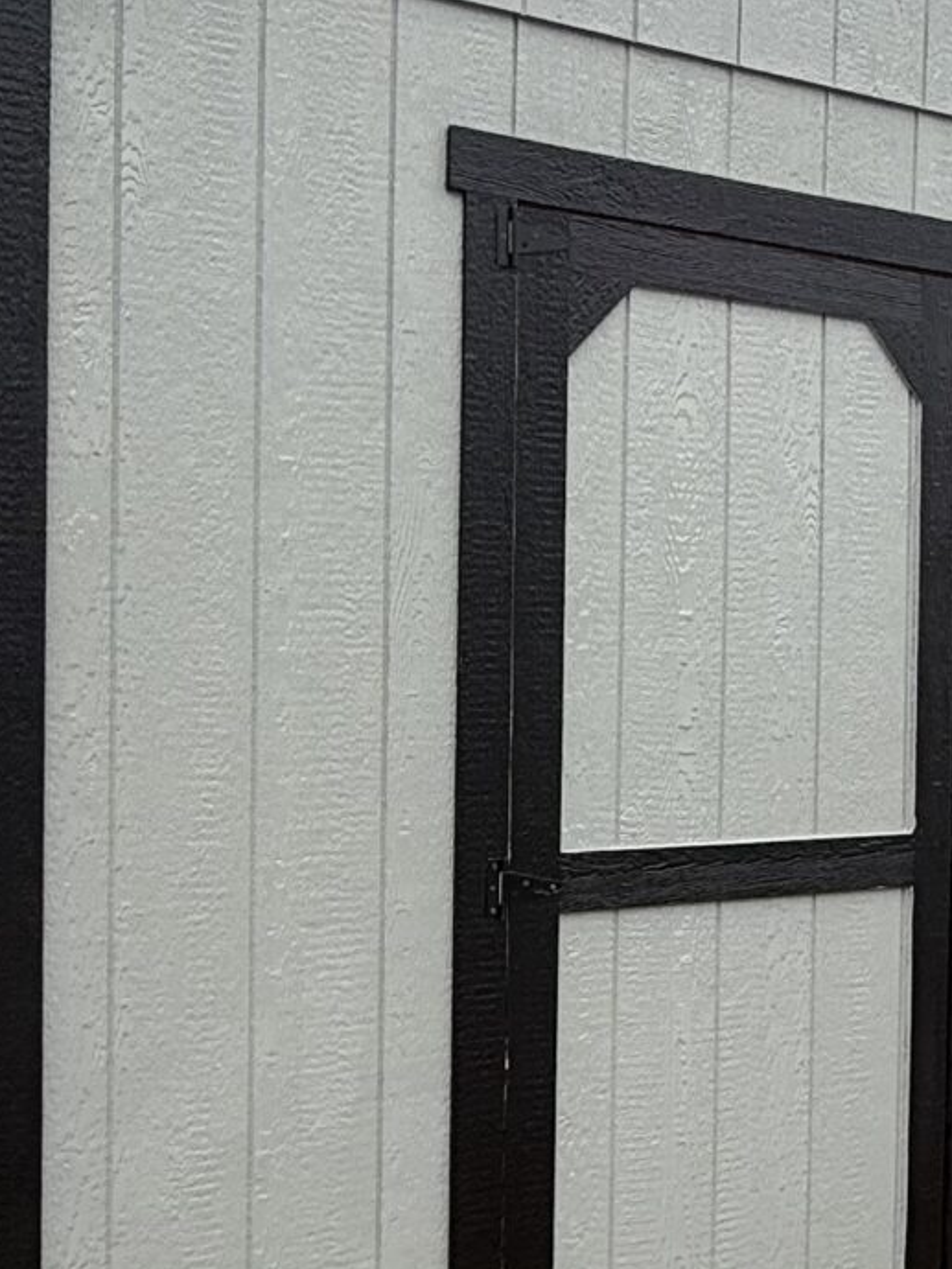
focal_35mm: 52
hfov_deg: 28.0
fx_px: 1906
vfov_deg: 36.7
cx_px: 429
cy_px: 731
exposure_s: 1/273
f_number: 2.2
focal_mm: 2.22
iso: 50
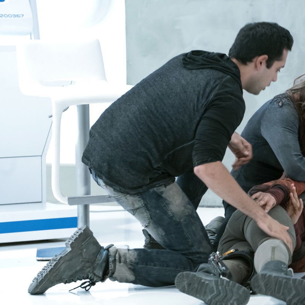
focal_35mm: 242
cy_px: 154
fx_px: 2412
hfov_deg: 7.2
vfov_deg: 7.2
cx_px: 220
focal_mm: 186
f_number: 6.3
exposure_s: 1/125
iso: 6400
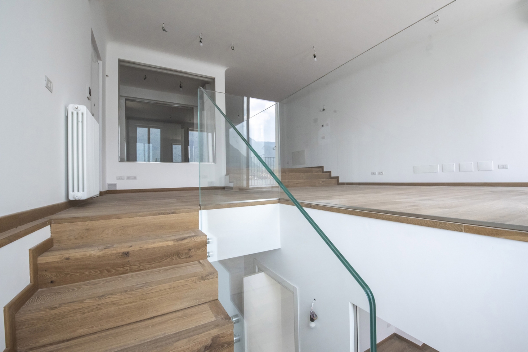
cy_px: 176
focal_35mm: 15
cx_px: 264
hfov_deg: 100.4
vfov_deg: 77.4
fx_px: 220
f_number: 11
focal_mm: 15
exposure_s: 1/250
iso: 2200
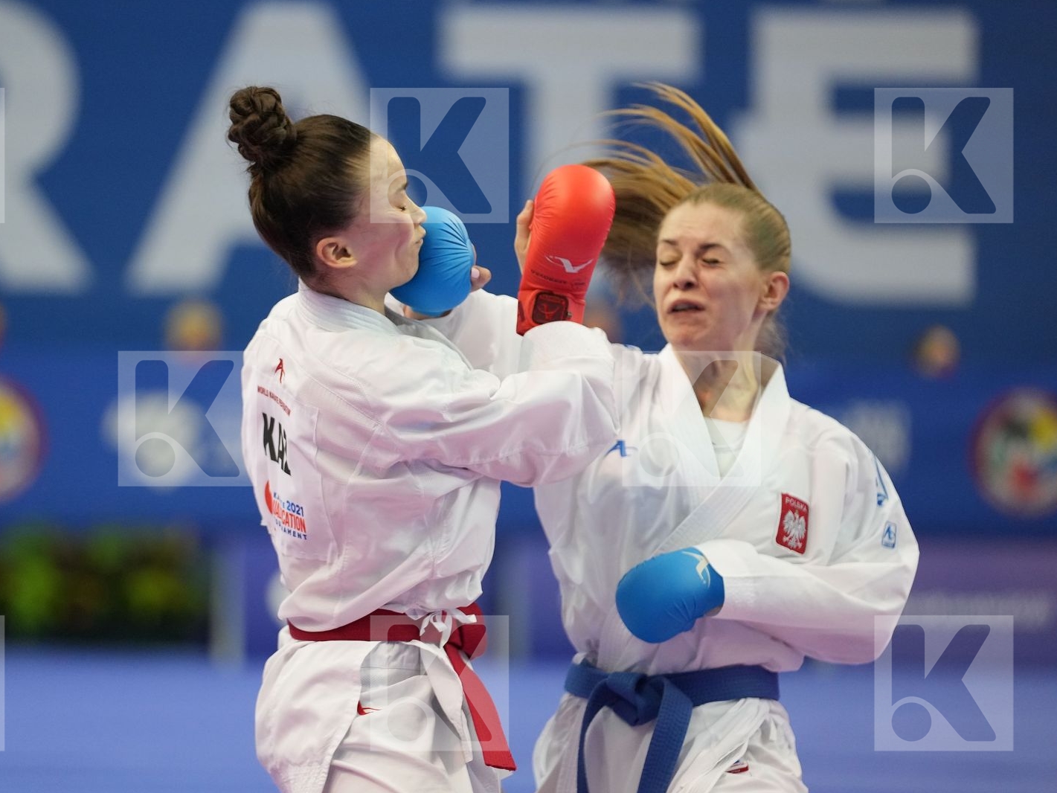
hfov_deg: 9.1
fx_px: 6657
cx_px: 440
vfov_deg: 6.8
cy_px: 419
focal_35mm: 218
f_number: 2.8
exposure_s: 1/1000
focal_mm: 179
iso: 3200
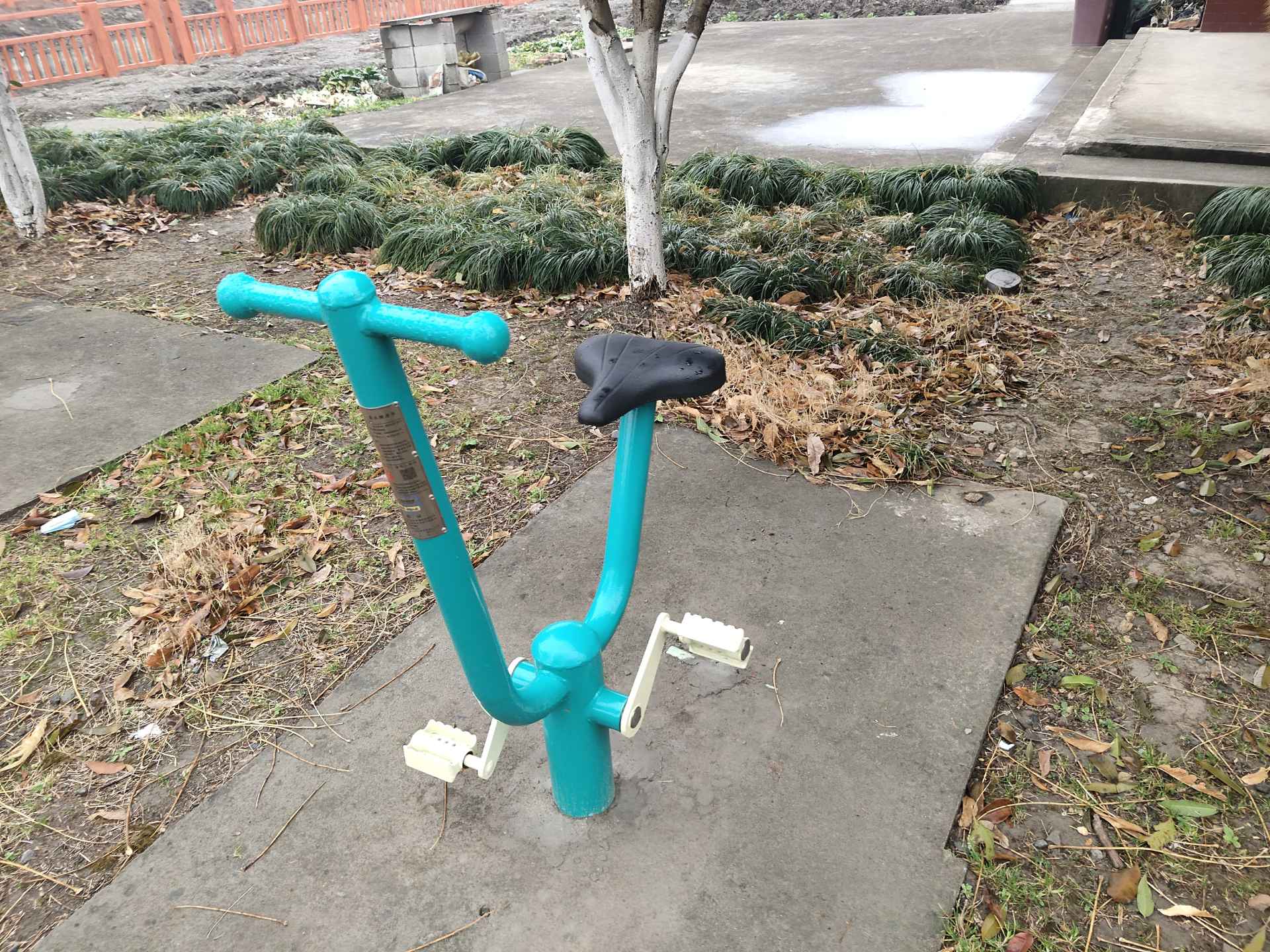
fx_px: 1101
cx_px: 635
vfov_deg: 46.8
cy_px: 476
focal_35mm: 30
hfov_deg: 60.0
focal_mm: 4.35
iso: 157
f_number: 1.79
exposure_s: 1/100
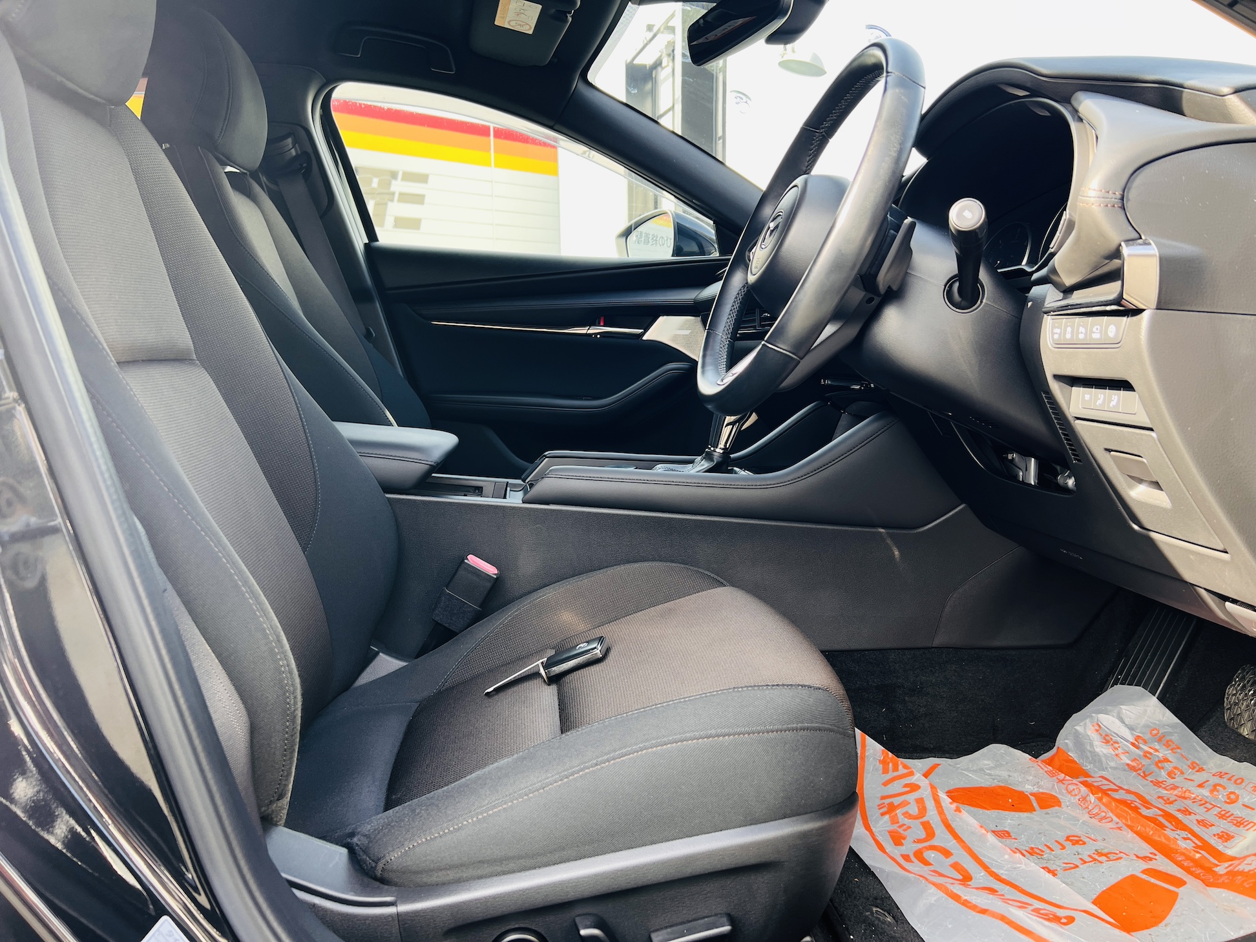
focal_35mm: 26
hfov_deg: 67.3
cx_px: 628
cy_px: 471
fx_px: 943
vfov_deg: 53.1
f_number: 1.5
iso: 40
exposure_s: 1/121
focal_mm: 5.7
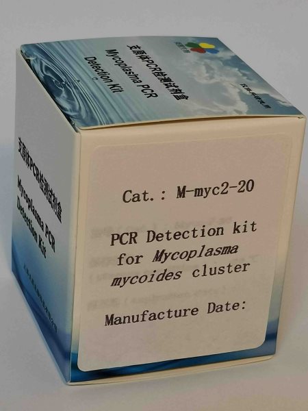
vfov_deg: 20.2
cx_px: 154
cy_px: 206
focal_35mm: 97
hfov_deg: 15.2
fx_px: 1151
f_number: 1.8
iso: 125
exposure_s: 1/100
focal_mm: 4.75
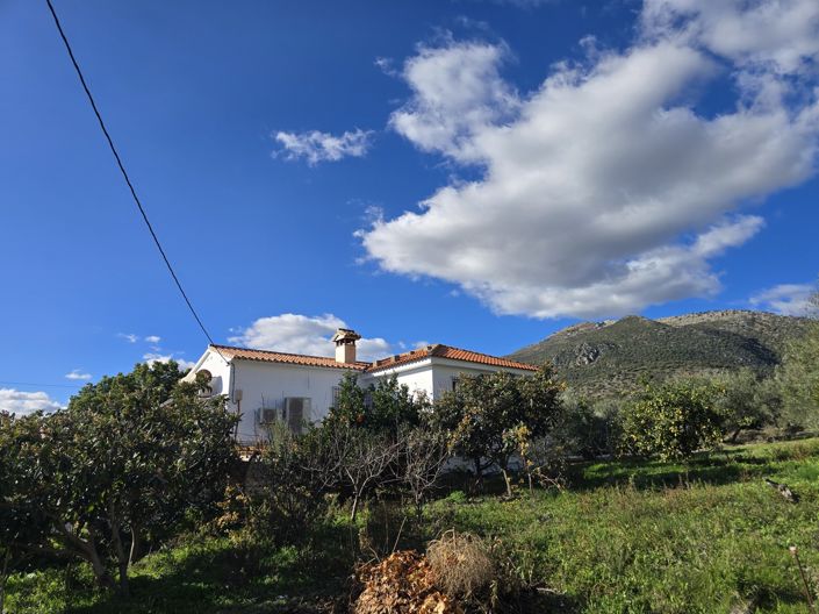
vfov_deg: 58.8
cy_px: 307
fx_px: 544
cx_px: 410
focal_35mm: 23
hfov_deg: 74.0
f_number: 1.7
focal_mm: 6.3
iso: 12
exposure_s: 1/932
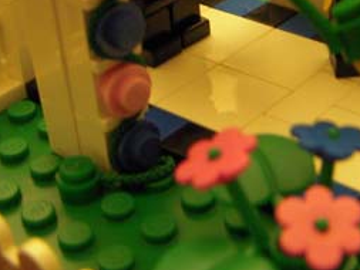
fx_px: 926
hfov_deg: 21.8
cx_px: 260
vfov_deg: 16.4
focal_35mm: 89
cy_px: 24
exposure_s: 1/8
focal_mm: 7.9
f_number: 3.4
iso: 320
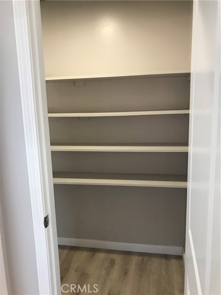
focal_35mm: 28
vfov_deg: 63.4
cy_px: 148
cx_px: 110
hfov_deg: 49.7
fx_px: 238
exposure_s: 1/15
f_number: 1.8
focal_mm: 3.99
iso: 50
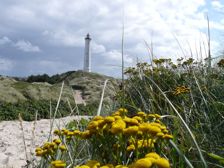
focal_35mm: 36
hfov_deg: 51.4
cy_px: 84
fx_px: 233
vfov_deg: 39.7
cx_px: 112
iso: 100
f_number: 6.3
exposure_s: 1/400
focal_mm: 6
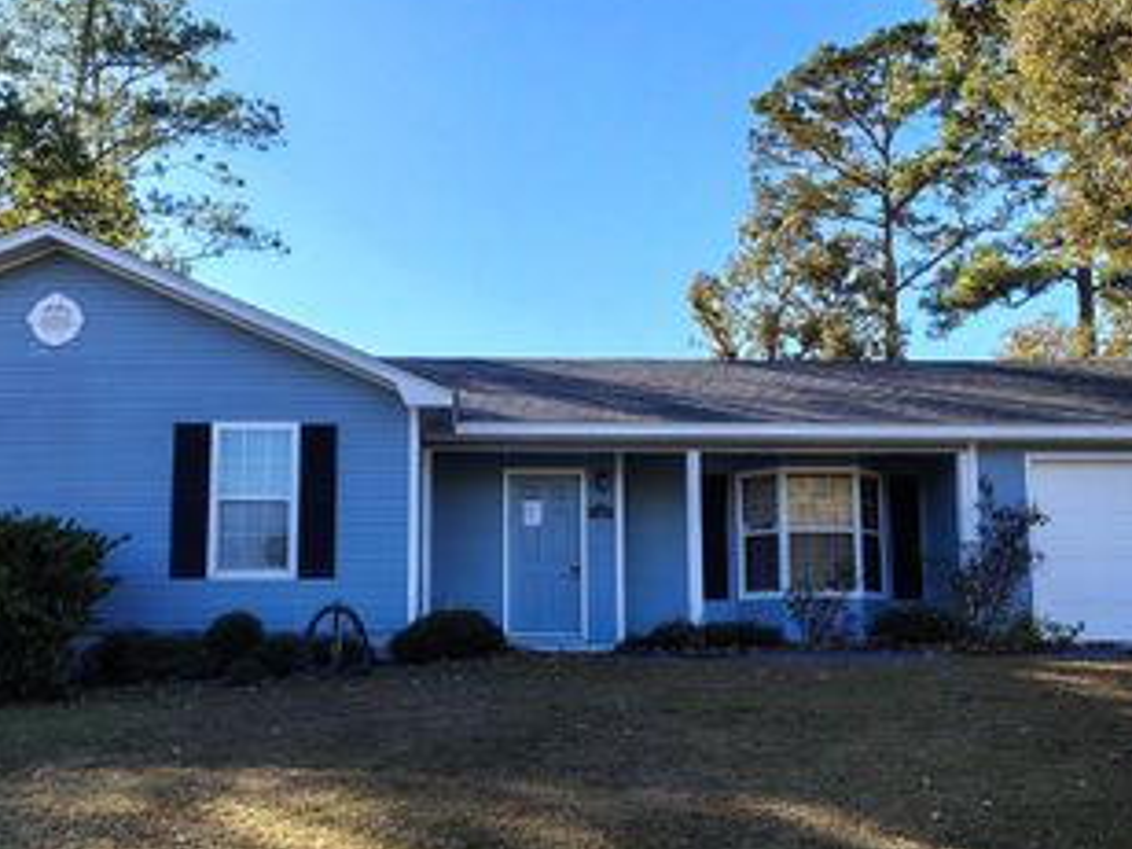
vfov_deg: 36.7
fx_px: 1275
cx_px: 504
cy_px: 516
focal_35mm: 39
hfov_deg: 47.8
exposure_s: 1/436
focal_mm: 5.56
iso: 100
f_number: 1.8
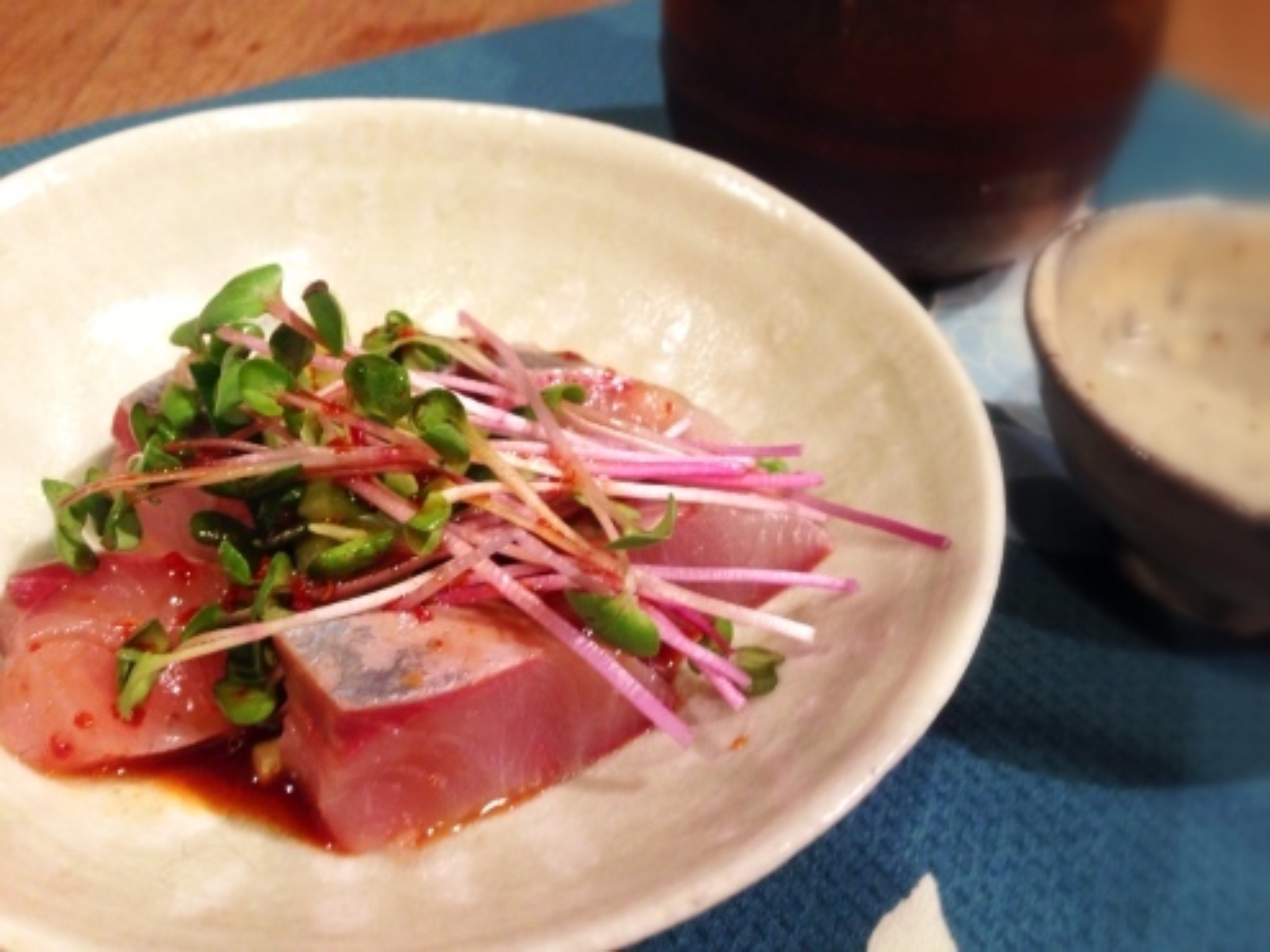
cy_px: 476
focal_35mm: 33
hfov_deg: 55.4
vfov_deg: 42.9
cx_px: 635
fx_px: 1210
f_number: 2.4
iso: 100
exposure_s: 1/20
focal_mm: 4.12
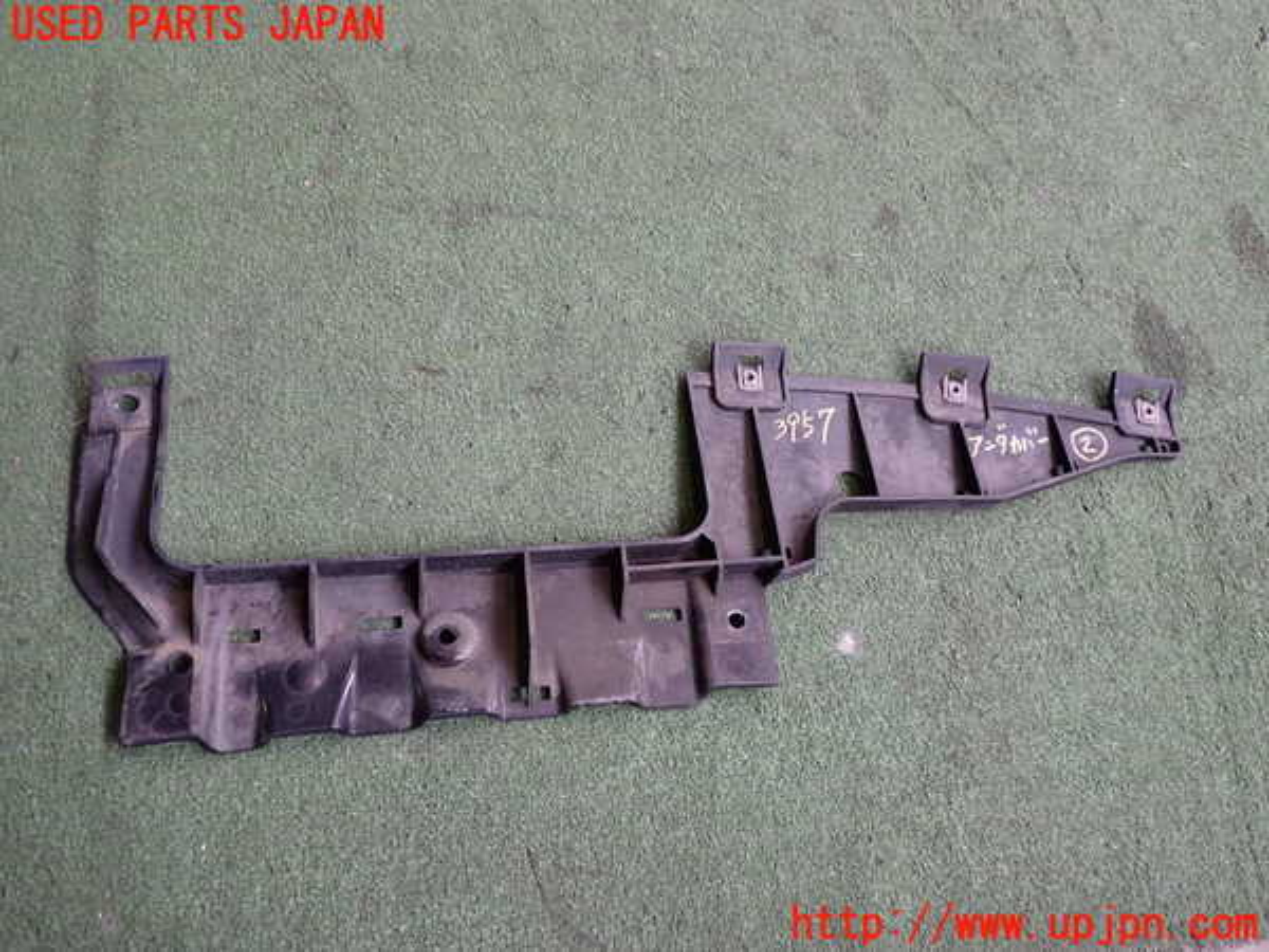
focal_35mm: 30
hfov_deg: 60.0
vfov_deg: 46.8
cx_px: 634
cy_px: 476
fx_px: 1100
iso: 200
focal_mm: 5.4
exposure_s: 1/100
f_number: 2.3
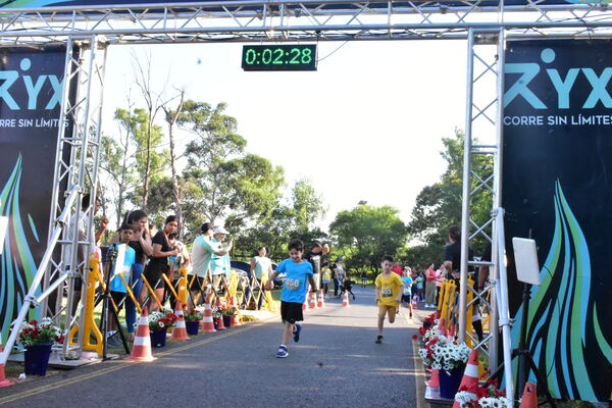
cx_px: 306
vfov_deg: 36.9
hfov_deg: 53.1
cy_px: 204
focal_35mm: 36
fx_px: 612
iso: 3200
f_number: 25
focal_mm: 24
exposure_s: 1/200
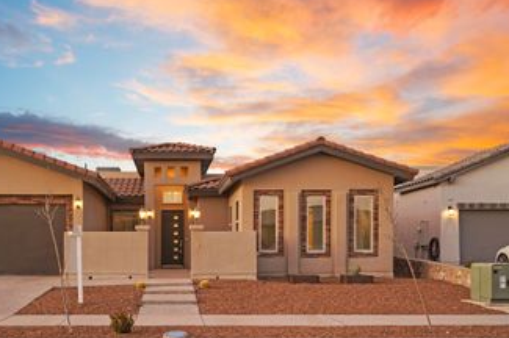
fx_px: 565
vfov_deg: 33.0
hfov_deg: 47.8
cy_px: 229
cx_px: 174
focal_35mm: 40
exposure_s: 1/8
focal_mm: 26
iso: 400
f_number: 8
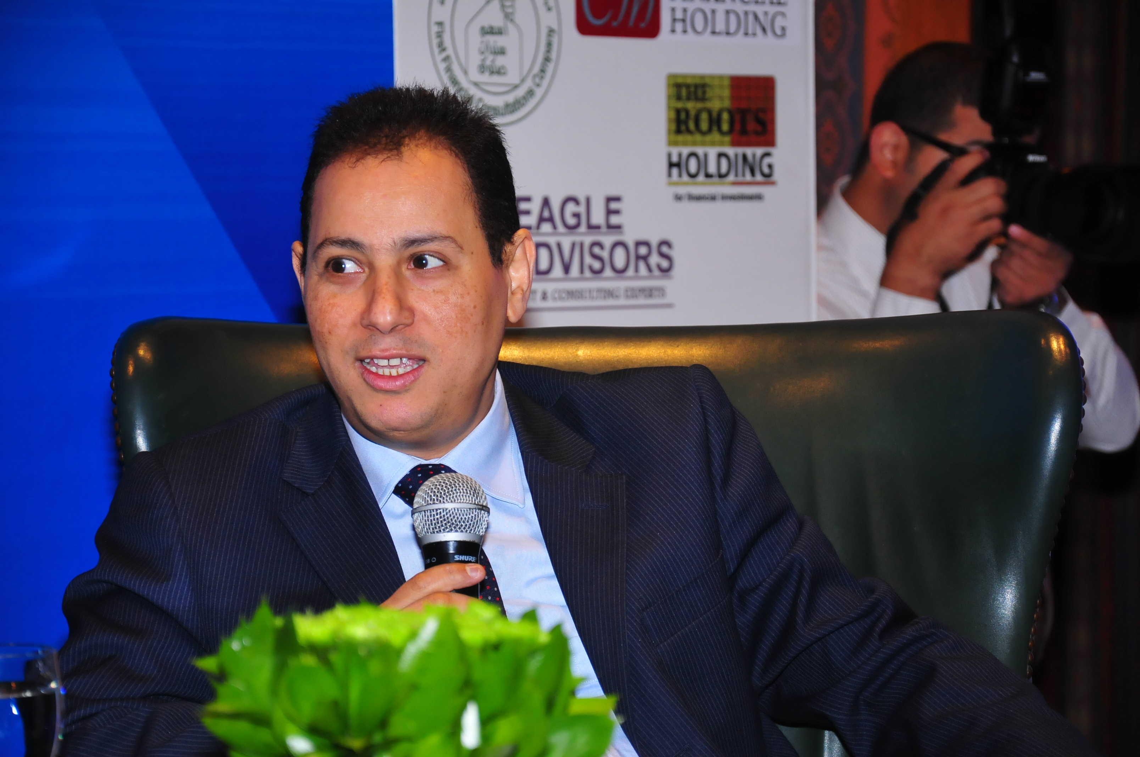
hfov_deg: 14.0
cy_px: 378
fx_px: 4649
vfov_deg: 9.3
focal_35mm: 147
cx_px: 570
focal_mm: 98
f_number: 5.6
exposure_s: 1/60
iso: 800
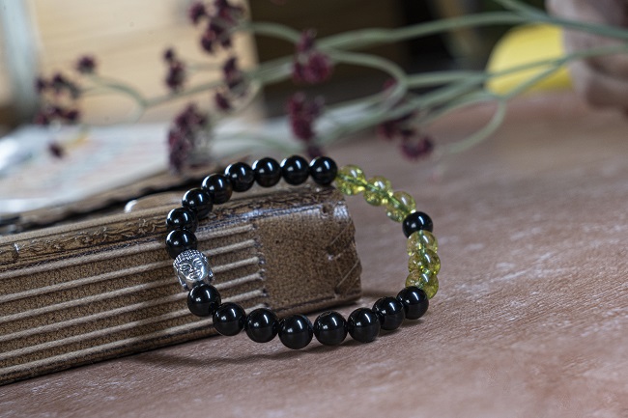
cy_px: 209
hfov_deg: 28.9
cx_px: 314
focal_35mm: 70
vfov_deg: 19.4
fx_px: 1221
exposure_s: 1/160
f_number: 10
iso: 1000
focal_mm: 70
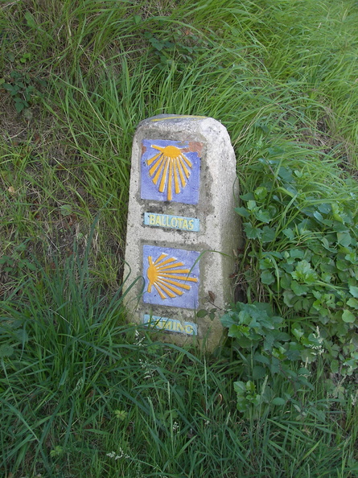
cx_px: 179
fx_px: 883
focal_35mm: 64
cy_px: 239
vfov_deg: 30.3
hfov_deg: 22.9
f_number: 2.8
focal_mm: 10.6
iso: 50
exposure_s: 1/60
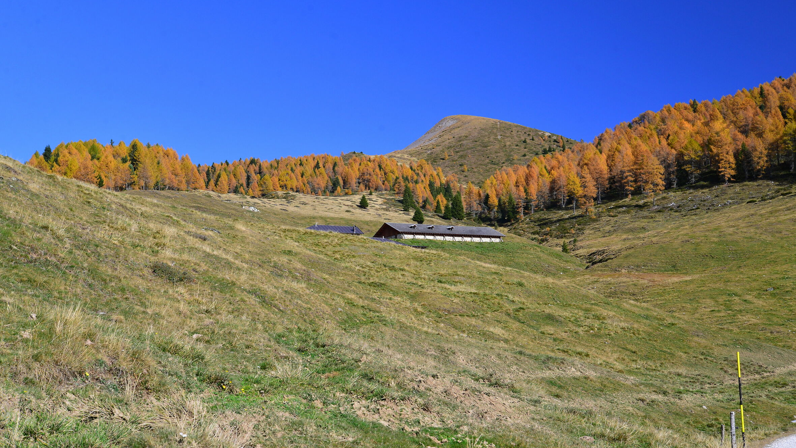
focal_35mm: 48
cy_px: 192
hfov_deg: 42.9
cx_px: 399
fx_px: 1013
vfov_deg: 24.9
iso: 320
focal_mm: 45
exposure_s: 1/200
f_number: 9
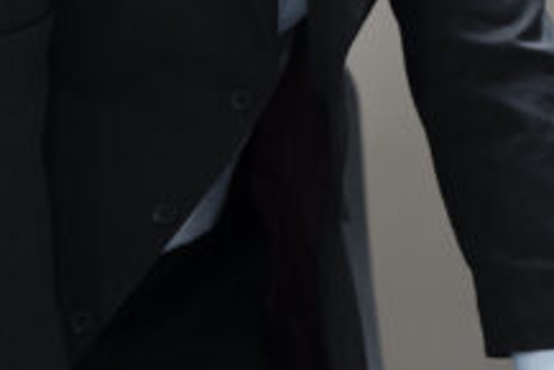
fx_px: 2541
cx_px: 929
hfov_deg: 11.7
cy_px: 65
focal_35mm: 165
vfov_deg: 8.3
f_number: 2
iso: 500
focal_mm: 35
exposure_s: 1/320
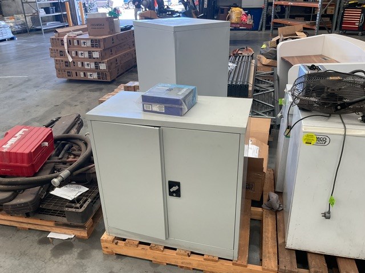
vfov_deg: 48.2
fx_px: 306
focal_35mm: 29
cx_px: 182
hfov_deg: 61.7
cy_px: 136
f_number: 1.8
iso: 50
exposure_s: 1/120
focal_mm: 3
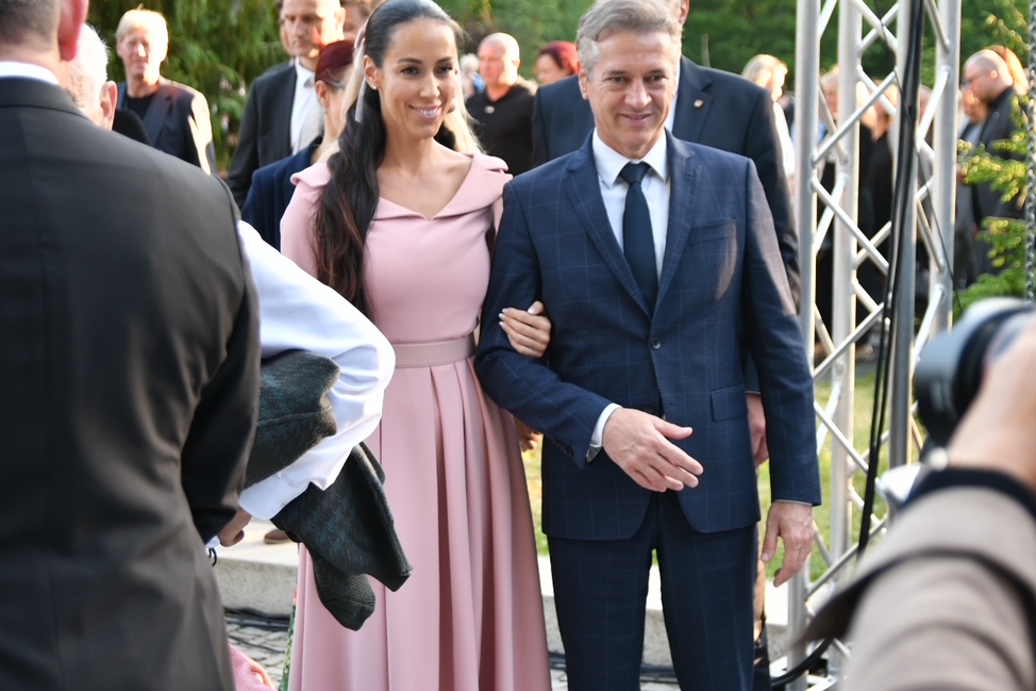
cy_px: 300
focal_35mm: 71
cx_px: 507
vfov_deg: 19.2
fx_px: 2043
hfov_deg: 28.5
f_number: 2.8
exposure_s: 1/200
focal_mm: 36
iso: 250
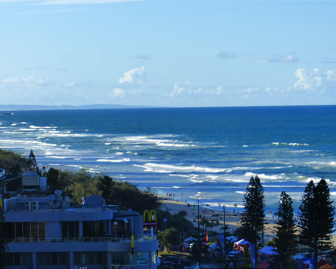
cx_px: 167
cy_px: 135
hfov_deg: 10.4
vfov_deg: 8.3
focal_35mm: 186
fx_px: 1850
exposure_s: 1/2000
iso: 250
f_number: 2.8
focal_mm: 29.2
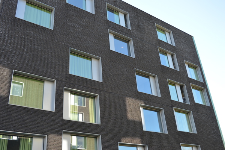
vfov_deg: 35.4
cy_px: 75
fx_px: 234
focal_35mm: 38
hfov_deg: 51.3
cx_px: 112
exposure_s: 1/125
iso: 140
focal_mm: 25
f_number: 5.6
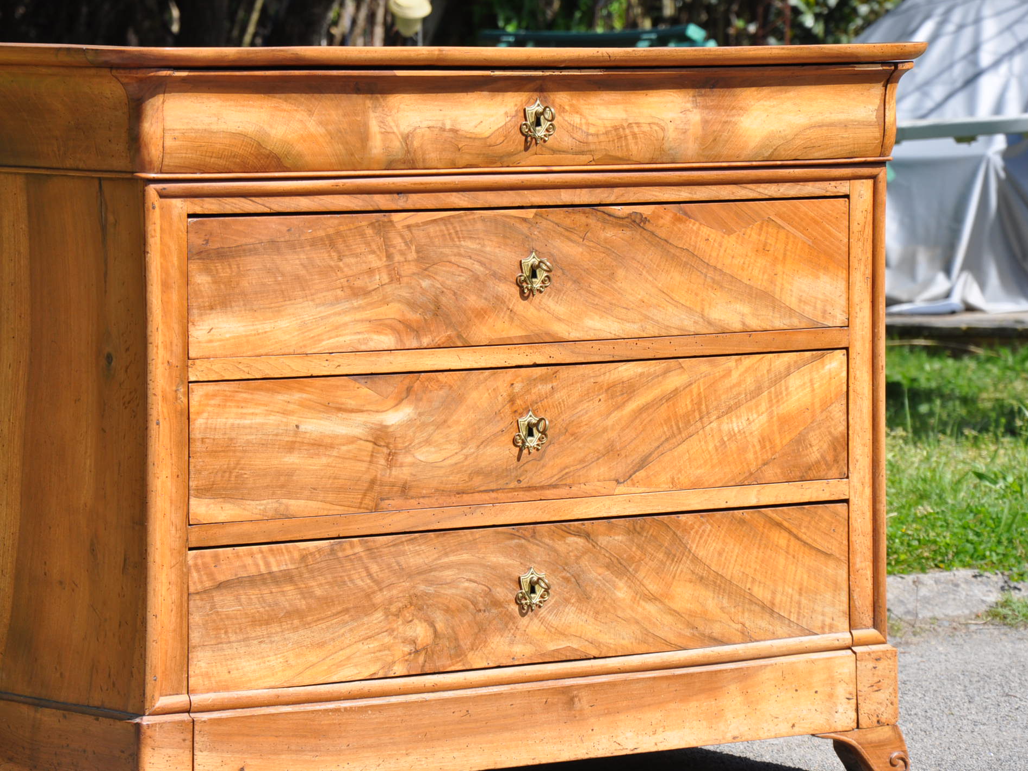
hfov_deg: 11.5
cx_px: 487
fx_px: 5095
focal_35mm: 172
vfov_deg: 8.7
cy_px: 386
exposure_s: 1/400
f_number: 10
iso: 320
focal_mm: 105
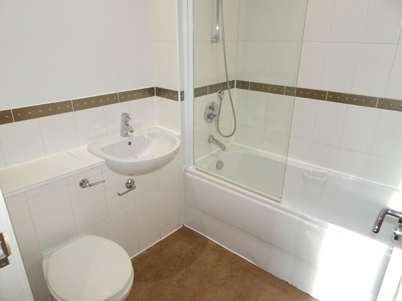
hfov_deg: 71.6
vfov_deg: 56.8
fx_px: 279
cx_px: 201
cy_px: 150
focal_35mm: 24
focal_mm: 4.1
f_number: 3.5
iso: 160
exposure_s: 1/30
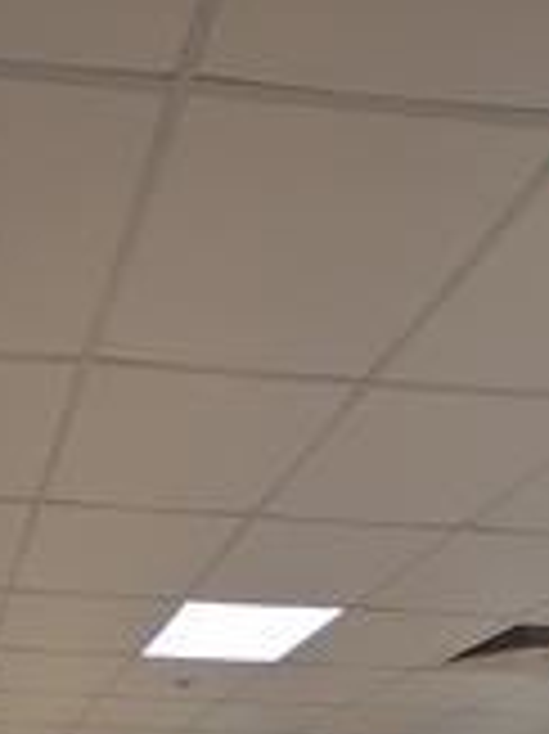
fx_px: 910
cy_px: 1031
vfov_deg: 30.5
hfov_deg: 30.2
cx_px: -47
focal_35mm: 43
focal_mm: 1.83
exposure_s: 1/100
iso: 101
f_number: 2.2
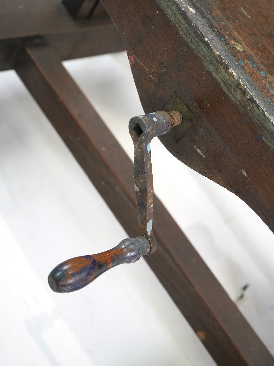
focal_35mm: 49
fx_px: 517
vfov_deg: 38.9
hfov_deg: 29.7
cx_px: 137
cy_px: 197
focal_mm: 45
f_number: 5.6
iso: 640
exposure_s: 1/80
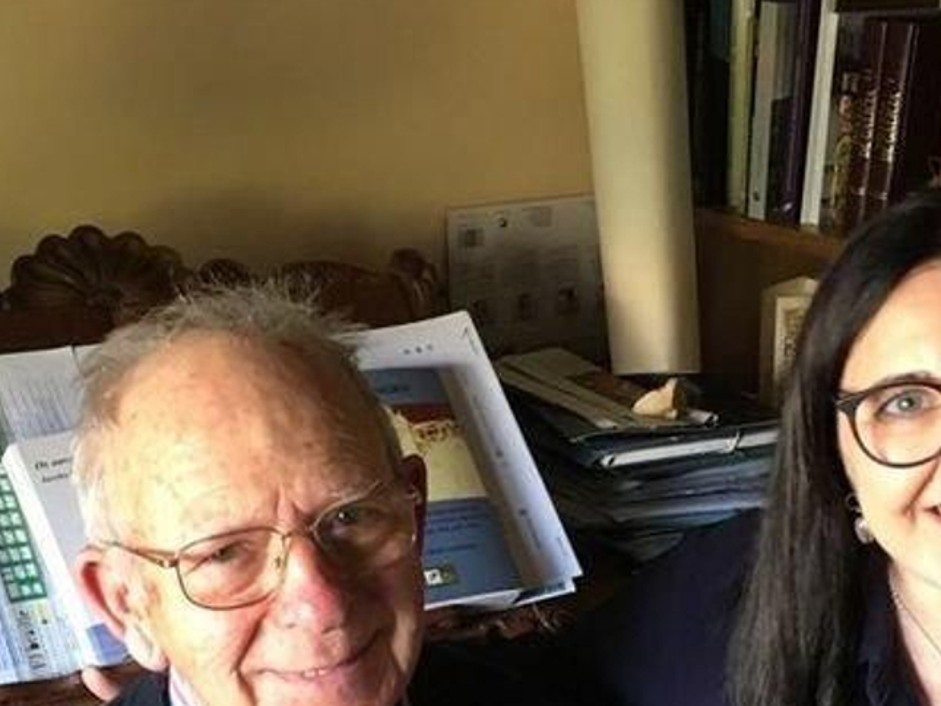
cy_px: 648
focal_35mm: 72
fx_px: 1957
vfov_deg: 20.0
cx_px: 614
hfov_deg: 26.9
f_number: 2.2
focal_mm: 4.15
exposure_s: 1/33
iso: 160
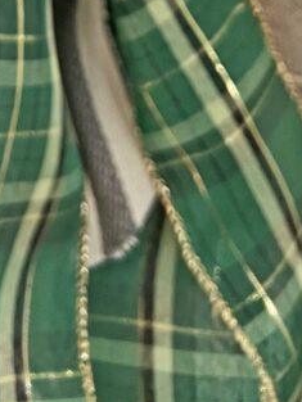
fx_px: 988
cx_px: -46
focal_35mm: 85
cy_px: -241
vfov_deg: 19.3
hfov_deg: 16.7
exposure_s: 1/64
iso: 125
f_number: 1.5
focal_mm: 5.7
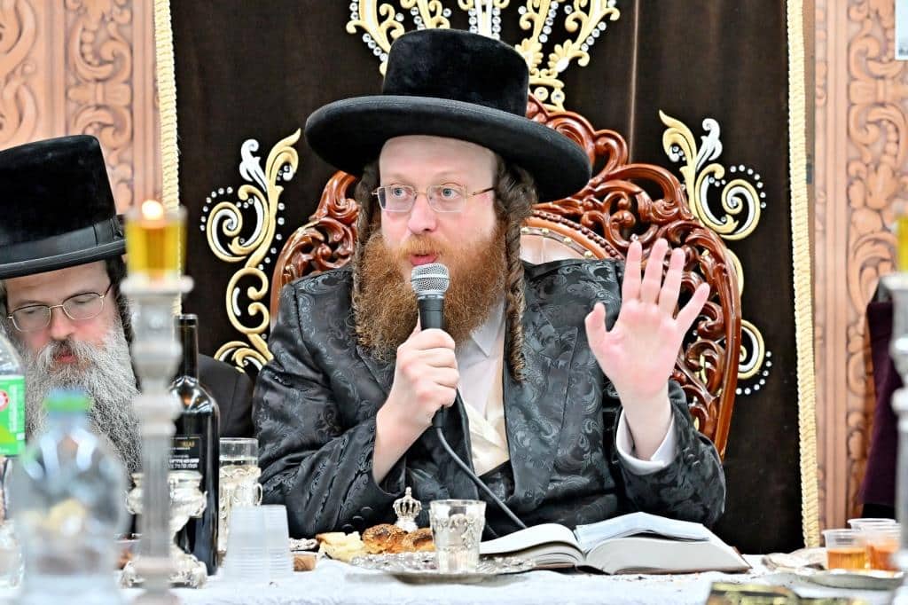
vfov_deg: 8.7
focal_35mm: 157
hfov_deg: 13.1
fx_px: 3958
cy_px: 302
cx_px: 454
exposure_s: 1/160
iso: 800
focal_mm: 105
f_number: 4
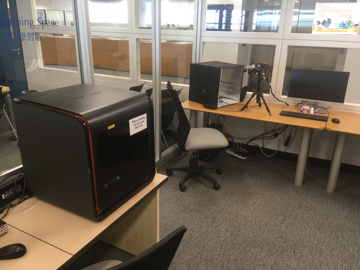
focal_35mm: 29
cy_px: 135
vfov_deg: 48.2
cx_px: 180
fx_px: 302
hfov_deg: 61.7
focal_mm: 4.15
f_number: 2.2
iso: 100
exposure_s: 1/33
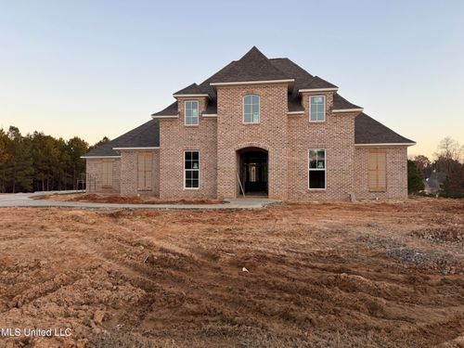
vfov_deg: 56.8
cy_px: 174
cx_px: 232
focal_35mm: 24
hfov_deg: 71.6
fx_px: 322
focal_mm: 6.76
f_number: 1.78
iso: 80
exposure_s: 1/374
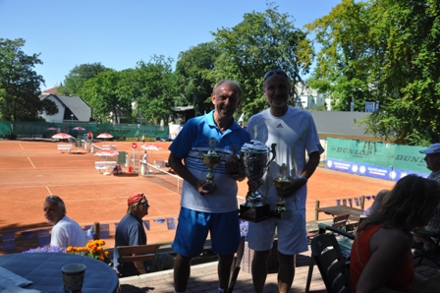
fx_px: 385
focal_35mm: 32
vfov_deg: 41.7
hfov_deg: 59.5
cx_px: 220
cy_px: 146
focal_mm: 21
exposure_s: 1/1250
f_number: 5
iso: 400
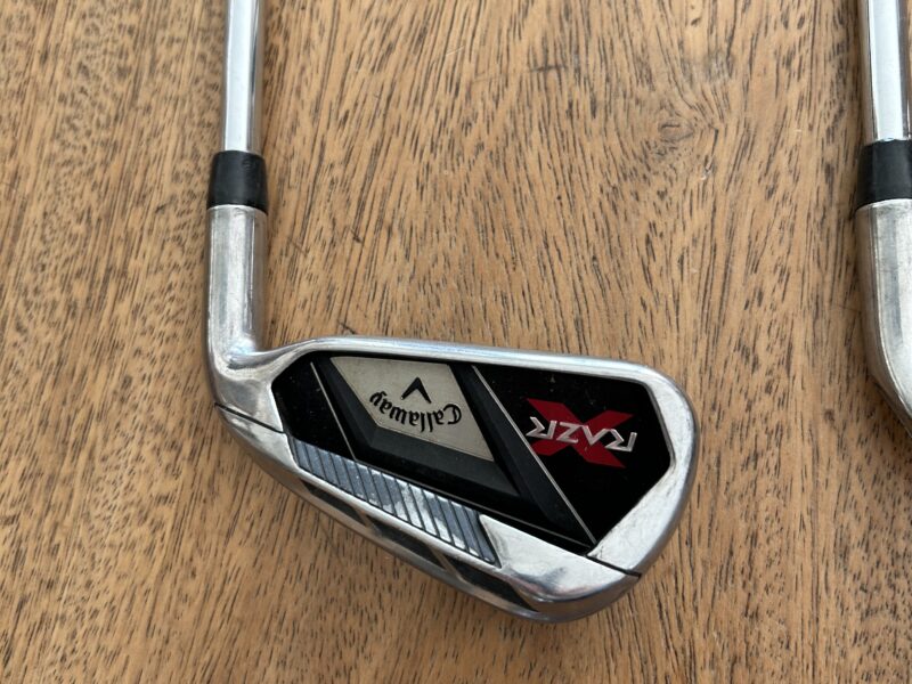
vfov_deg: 53.1
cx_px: 456
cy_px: 342
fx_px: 685
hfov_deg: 67.3
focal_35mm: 26
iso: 64
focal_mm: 5.7
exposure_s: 1/121
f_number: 1.5
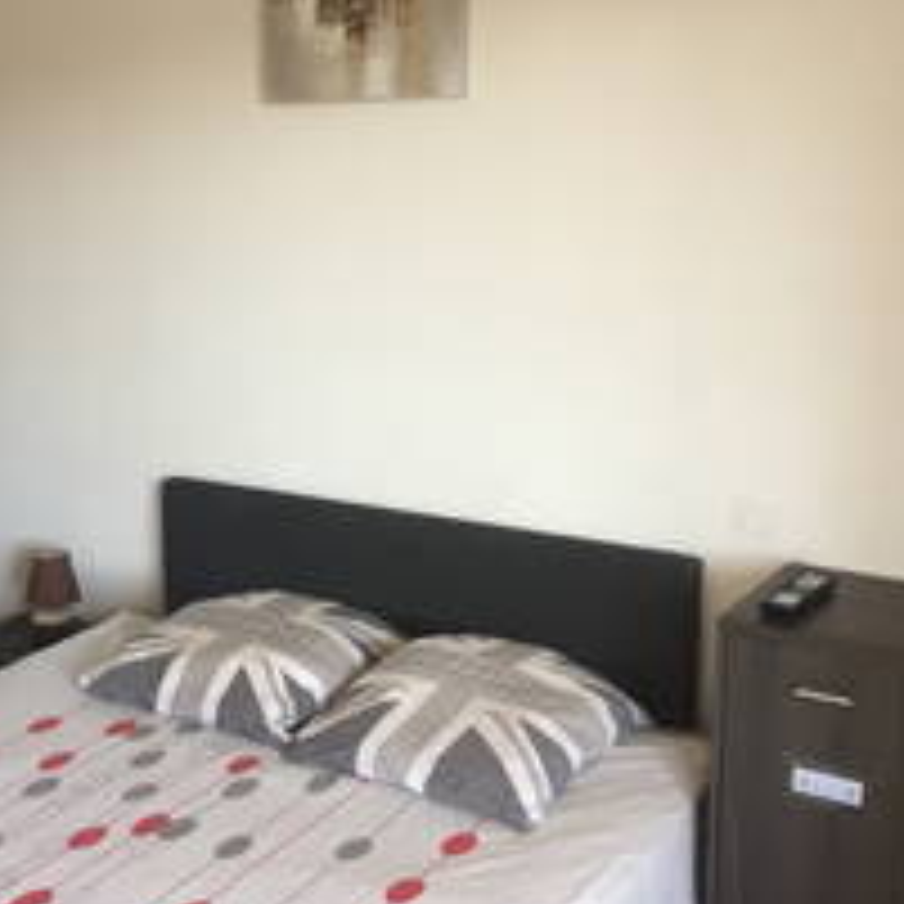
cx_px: 297
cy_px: 454
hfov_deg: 36.4
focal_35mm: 46
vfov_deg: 36.8
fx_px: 1359
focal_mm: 4.15
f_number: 2.2
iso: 32
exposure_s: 1/33
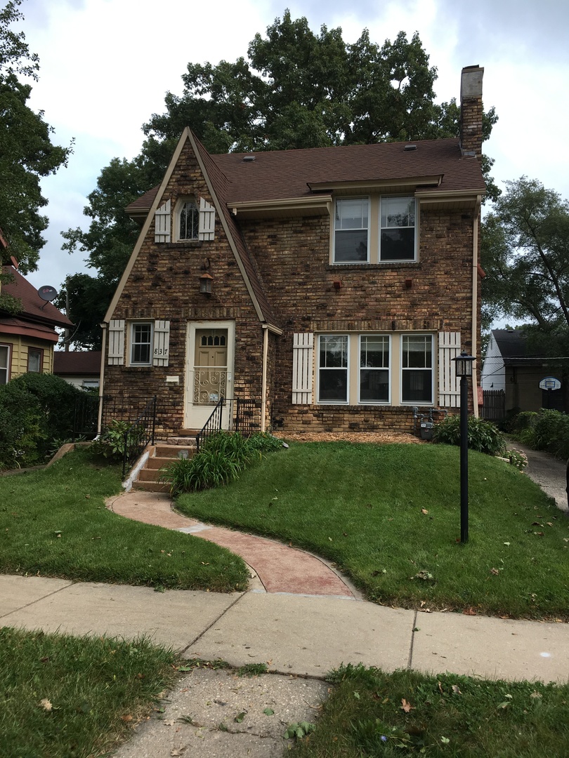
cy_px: 379
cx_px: 284
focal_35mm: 29
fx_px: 636
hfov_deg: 48.2
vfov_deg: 61.7
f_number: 2.2
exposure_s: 1/827
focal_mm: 4.15
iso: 25
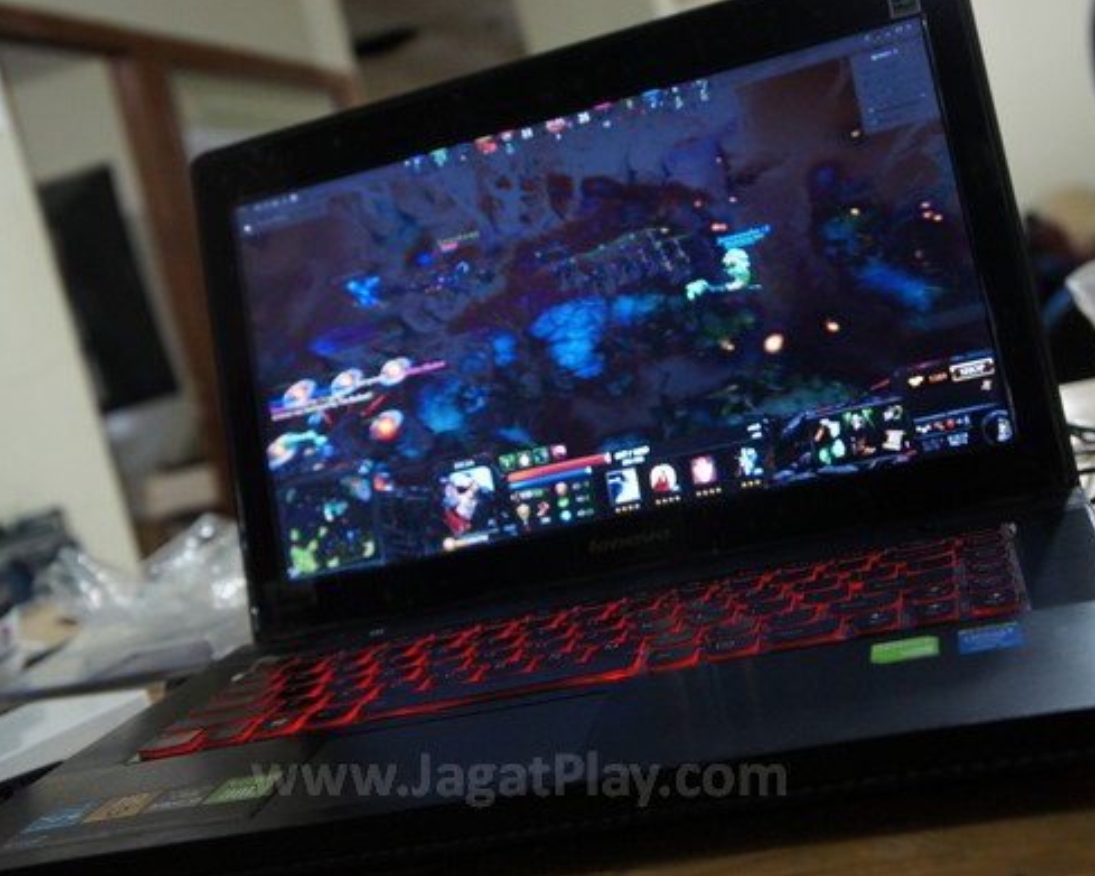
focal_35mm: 47
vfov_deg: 32.4
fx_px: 1509
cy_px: 436
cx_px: 522
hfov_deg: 39.9
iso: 1600
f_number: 4
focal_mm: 27
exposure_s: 1/30
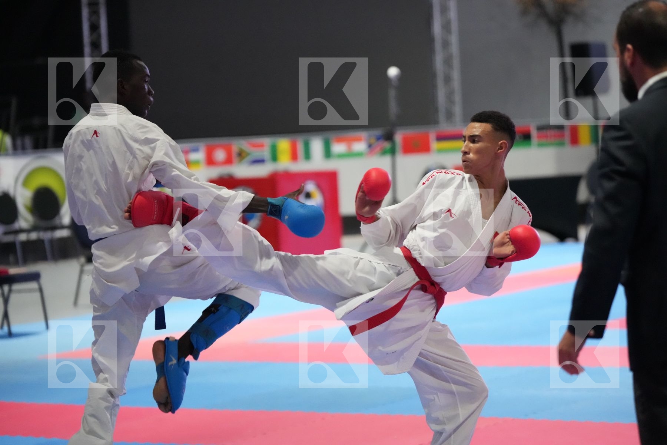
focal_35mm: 124
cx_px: 334
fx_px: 2297
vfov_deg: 11.1
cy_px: 222
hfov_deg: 16.5
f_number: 2.8
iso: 10000
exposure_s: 1/800
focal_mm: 124
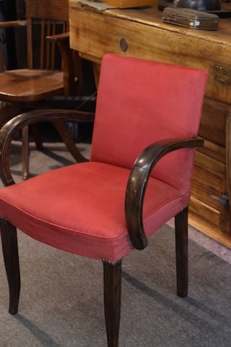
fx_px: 626
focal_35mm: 65
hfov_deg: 20.9
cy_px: 205
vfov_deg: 30.9
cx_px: 117
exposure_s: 1/125
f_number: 3.2
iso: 3200
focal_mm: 35
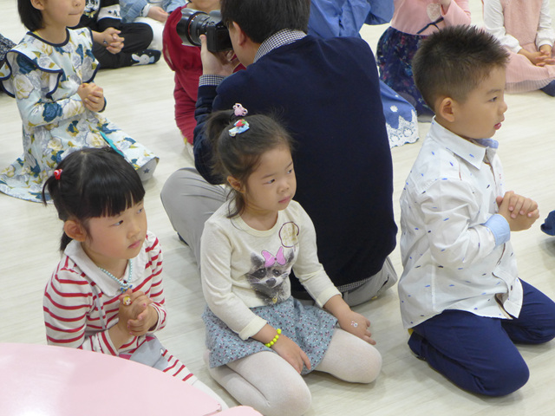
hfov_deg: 26.0
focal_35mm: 75
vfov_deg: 19.6
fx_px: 1202
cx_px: 278
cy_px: 208
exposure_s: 1/100
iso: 400
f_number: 2.2
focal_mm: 14.7
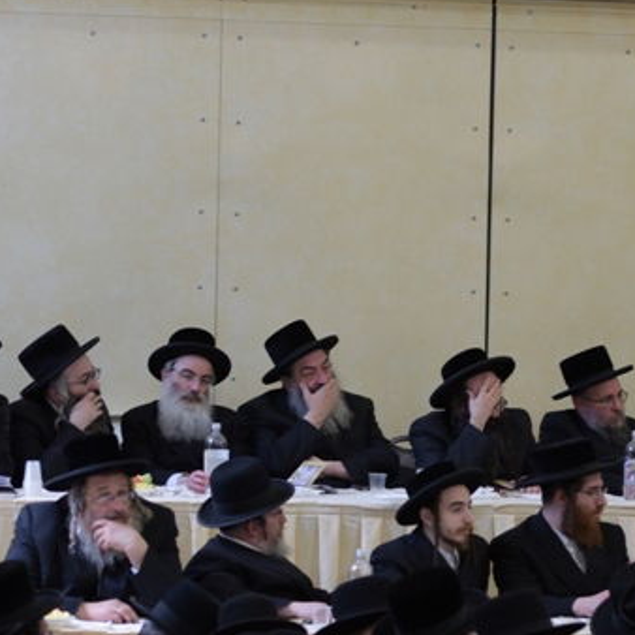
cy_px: 405
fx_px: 3736
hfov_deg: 9.7
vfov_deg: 9.7
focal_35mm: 180
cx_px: 415
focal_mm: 70
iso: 500
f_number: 2.8
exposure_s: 1/125
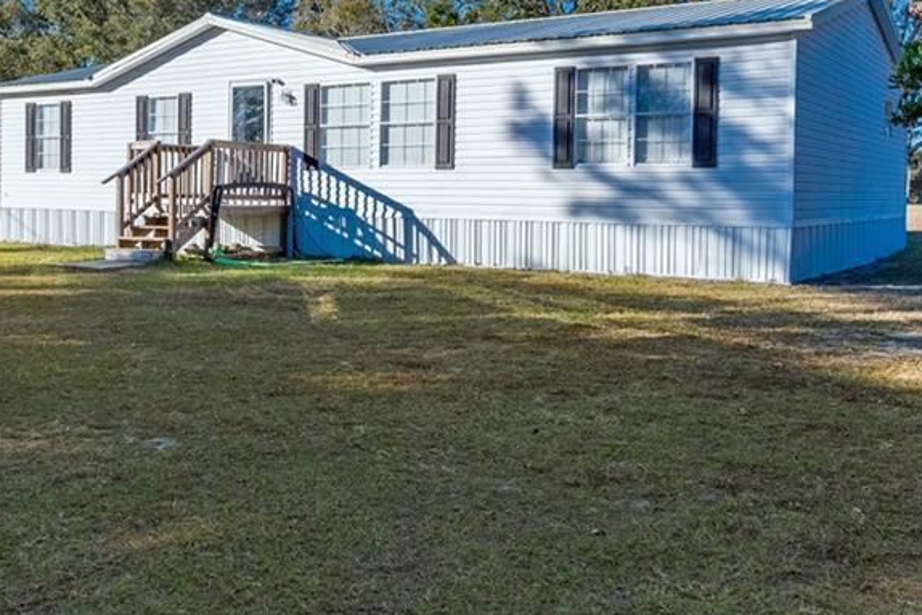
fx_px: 999
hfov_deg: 49.4
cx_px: 390
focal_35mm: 39
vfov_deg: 33.9
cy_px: 202
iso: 320
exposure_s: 1/6400
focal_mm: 14
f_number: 7.1
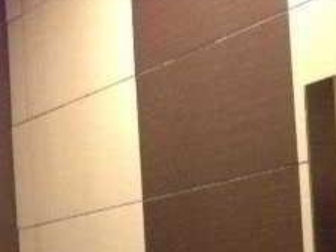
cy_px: 296
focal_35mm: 125
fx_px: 1213
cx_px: 190
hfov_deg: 15.8
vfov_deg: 11.6
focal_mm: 4.28
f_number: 2.4
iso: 500
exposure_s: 1/15
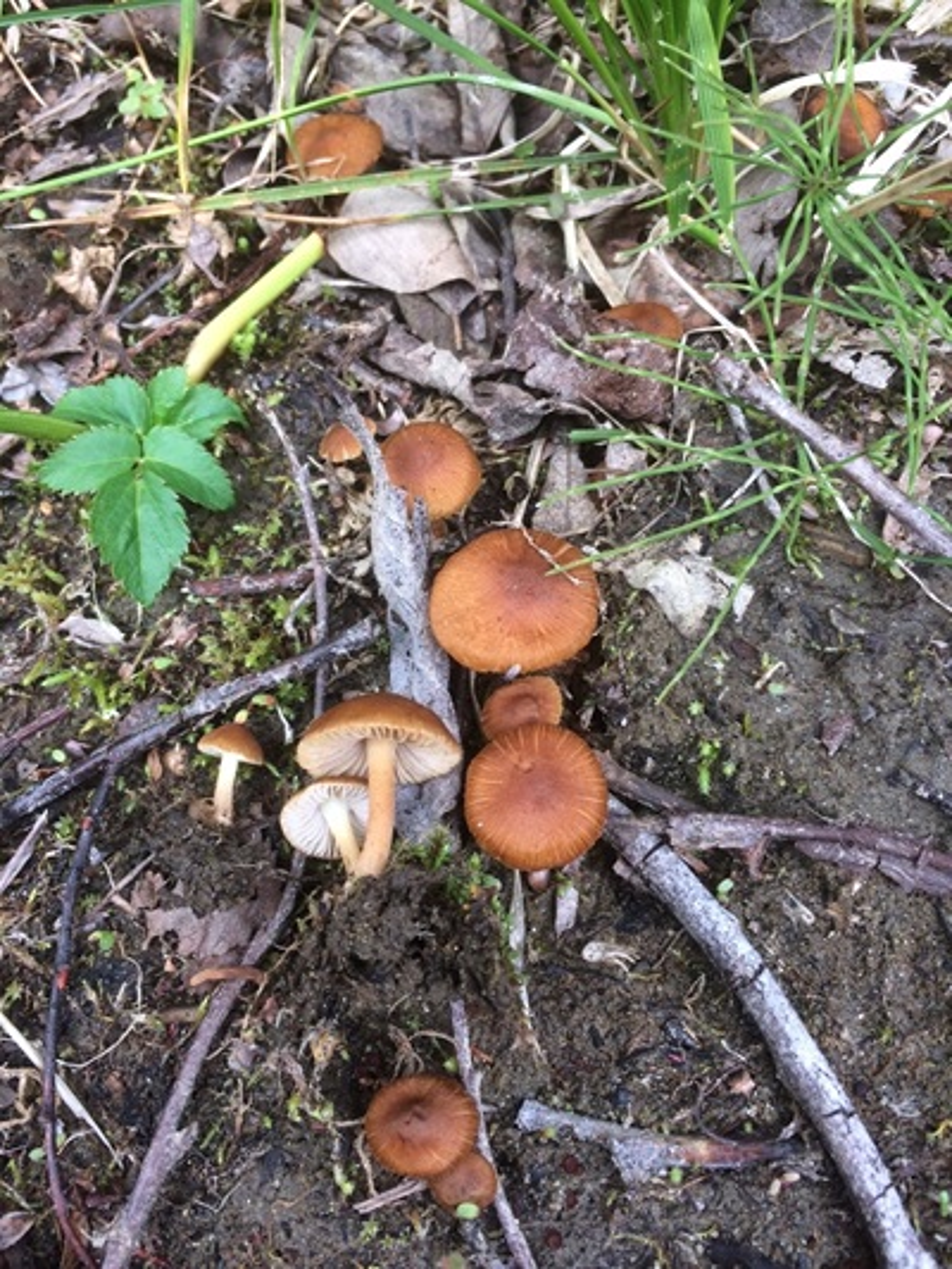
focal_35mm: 29
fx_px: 1063
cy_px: 634
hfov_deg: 48.2
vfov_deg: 61.6
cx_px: 476
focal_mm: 4.15
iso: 32
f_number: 2.2
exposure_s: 1/103
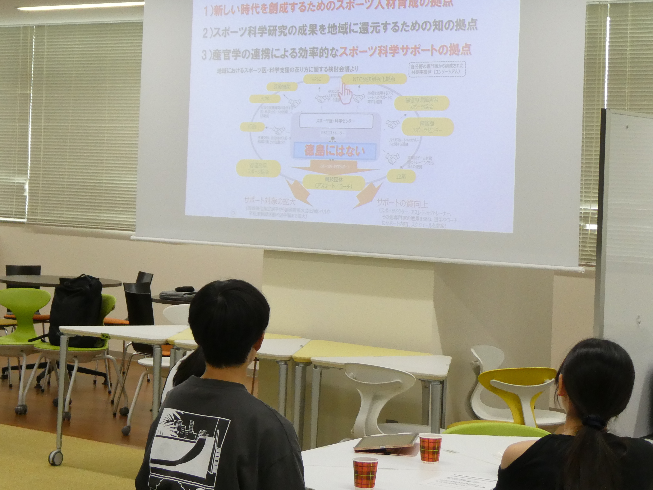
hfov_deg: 23.5
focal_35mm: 83
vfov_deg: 17.7
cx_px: 289
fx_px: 1566
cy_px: 154
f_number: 4.1
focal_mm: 9
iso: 320
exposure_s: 1/80
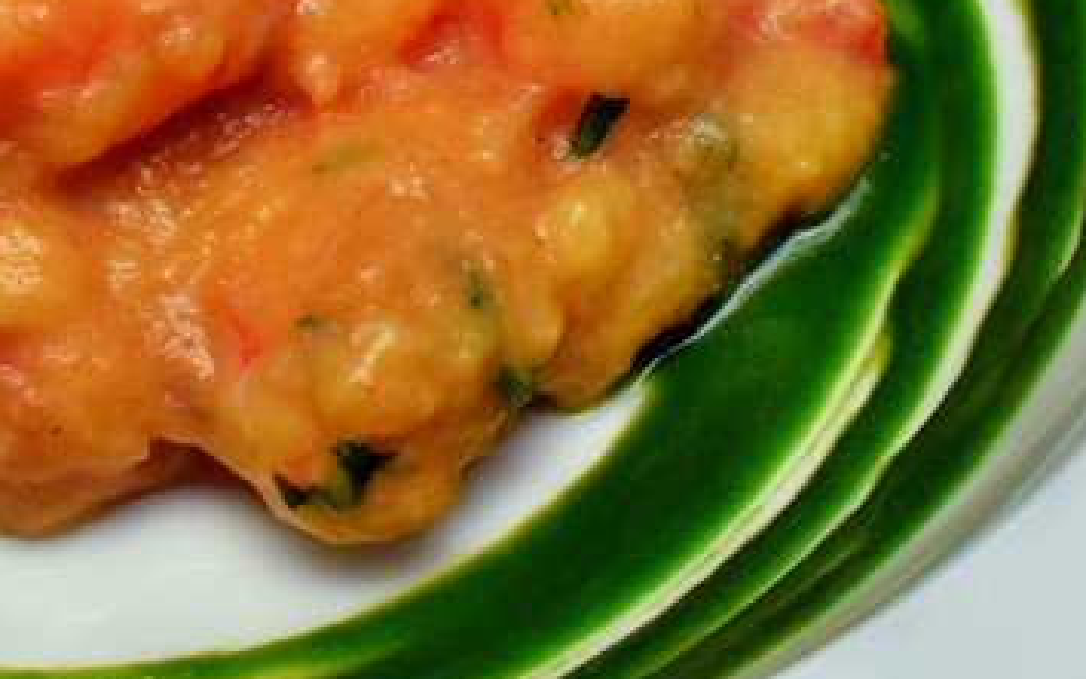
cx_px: 49
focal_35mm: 170
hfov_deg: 12.2
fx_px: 5021
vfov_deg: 7.7
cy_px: -61
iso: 400
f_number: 10
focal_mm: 35
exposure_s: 1/125
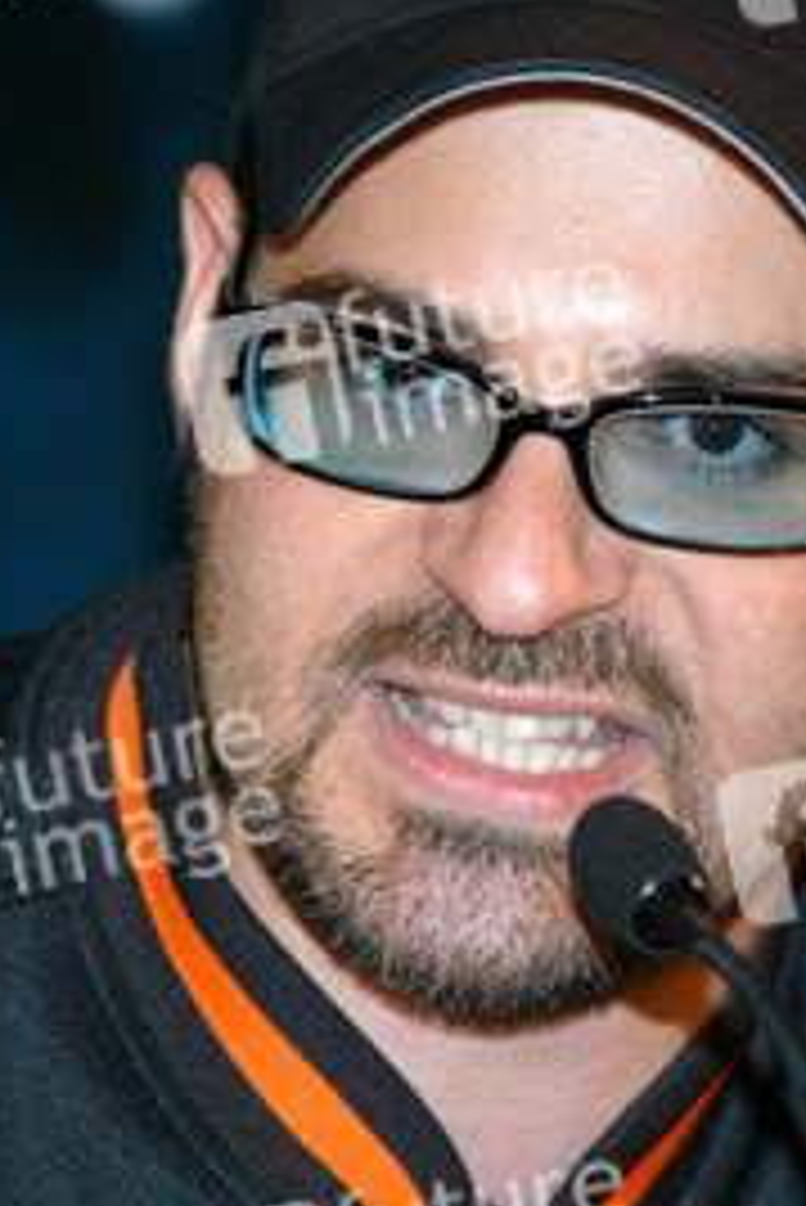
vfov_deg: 5.4
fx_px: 12744
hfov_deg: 3.6
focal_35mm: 380
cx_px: 540
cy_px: 594
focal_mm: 170
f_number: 5
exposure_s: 1/40
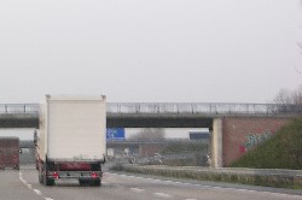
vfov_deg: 5.1
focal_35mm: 269
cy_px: 130
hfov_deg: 7.6
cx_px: -48
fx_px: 2254
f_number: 4.1
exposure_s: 1/79.3
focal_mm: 27.3
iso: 50
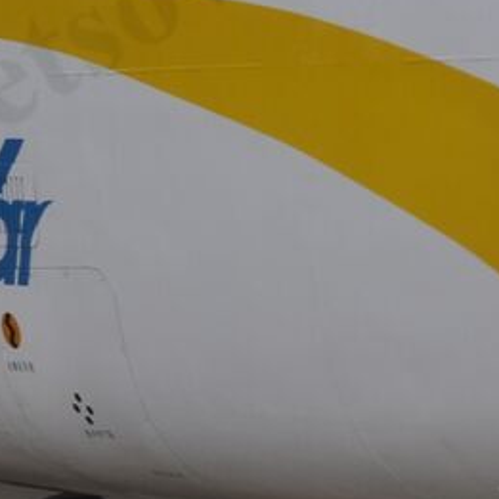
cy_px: 329
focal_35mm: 312
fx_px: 5088
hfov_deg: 5.5
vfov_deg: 5.6
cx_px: -442
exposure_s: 1/320
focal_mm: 50
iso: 200
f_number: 8
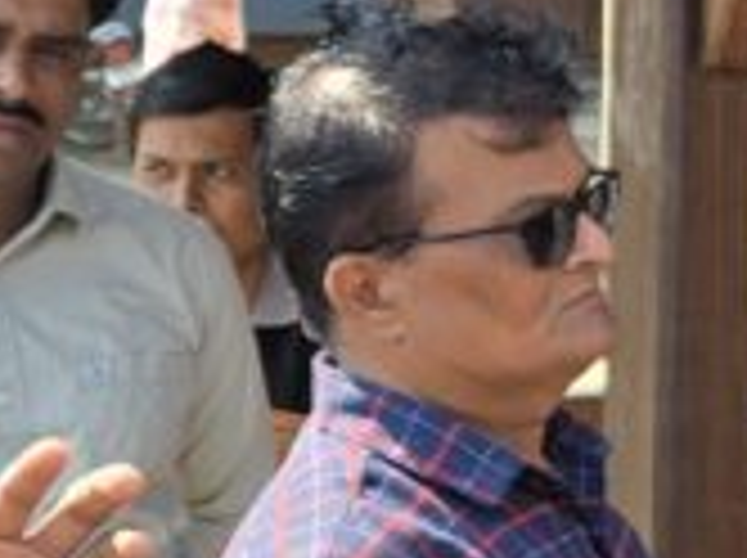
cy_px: 459
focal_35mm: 142
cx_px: 850
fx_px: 3060
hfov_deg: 13.6
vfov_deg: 10.4
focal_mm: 5.4
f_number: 1.8
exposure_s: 1/758
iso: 25
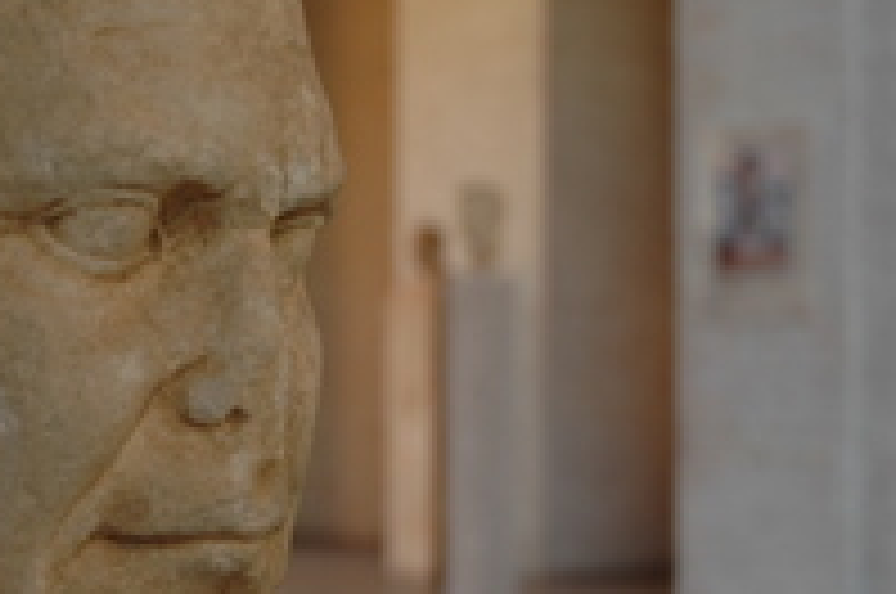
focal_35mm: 113
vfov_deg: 12.1
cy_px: 342
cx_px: 59
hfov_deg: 17.8
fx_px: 2808
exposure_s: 1/13
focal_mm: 34
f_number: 4.2
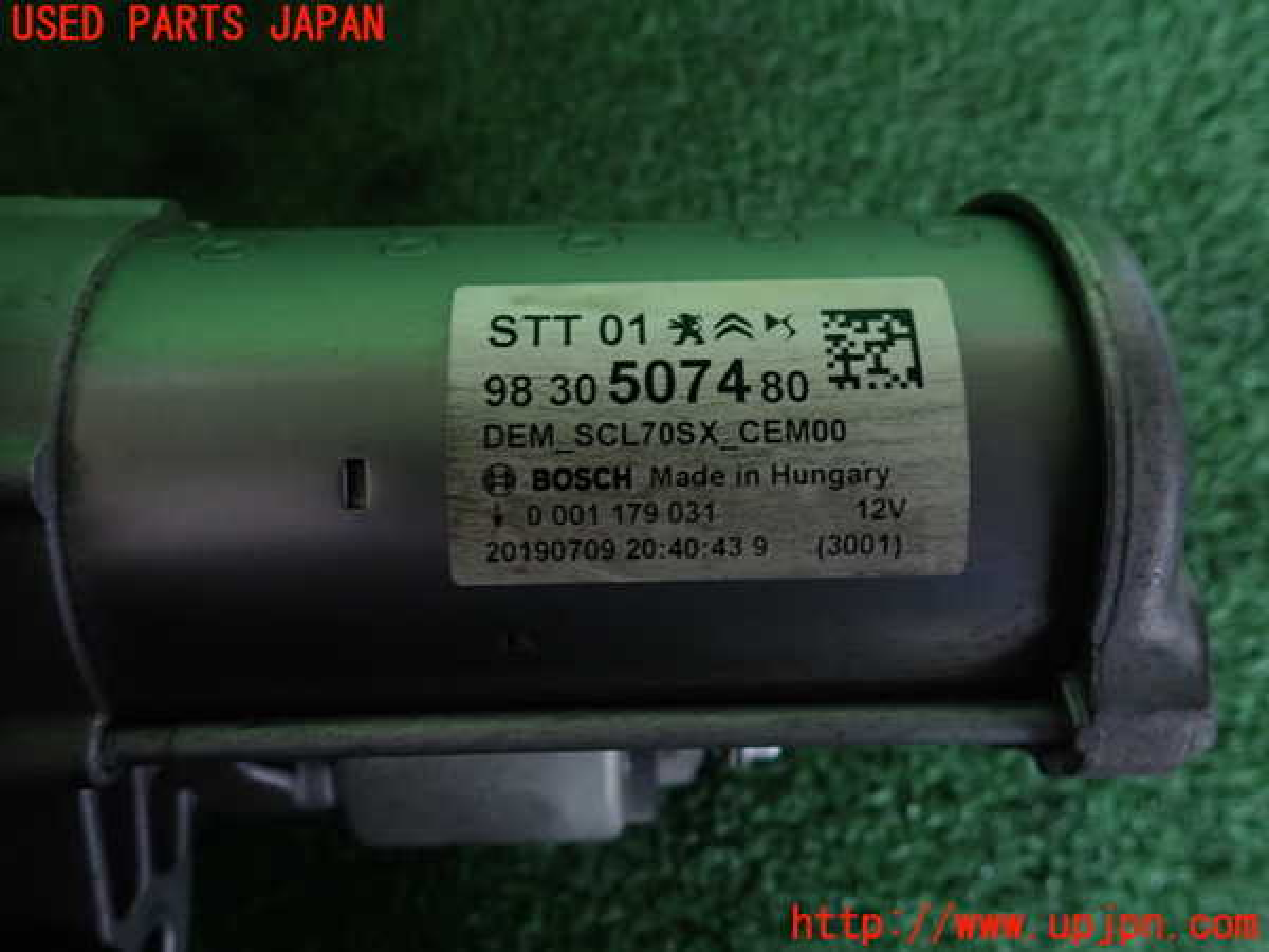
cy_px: 476
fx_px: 916
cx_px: 634
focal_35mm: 25
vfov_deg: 54.9
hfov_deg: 69.4
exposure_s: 1/30
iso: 200
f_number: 2
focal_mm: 4.5
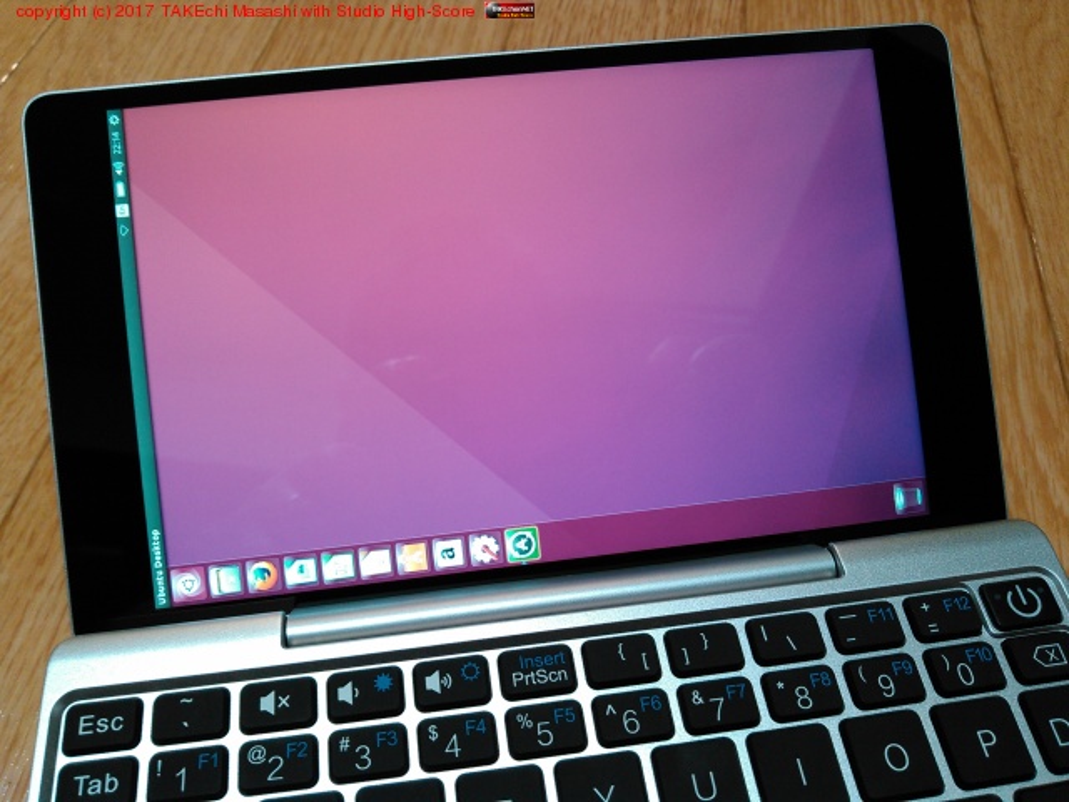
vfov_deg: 46.8
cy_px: 401
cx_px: 534
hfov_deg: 60.0
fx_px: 926
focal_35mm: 30
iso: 250
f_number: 2.4
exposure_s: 1/15.1
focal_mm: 4
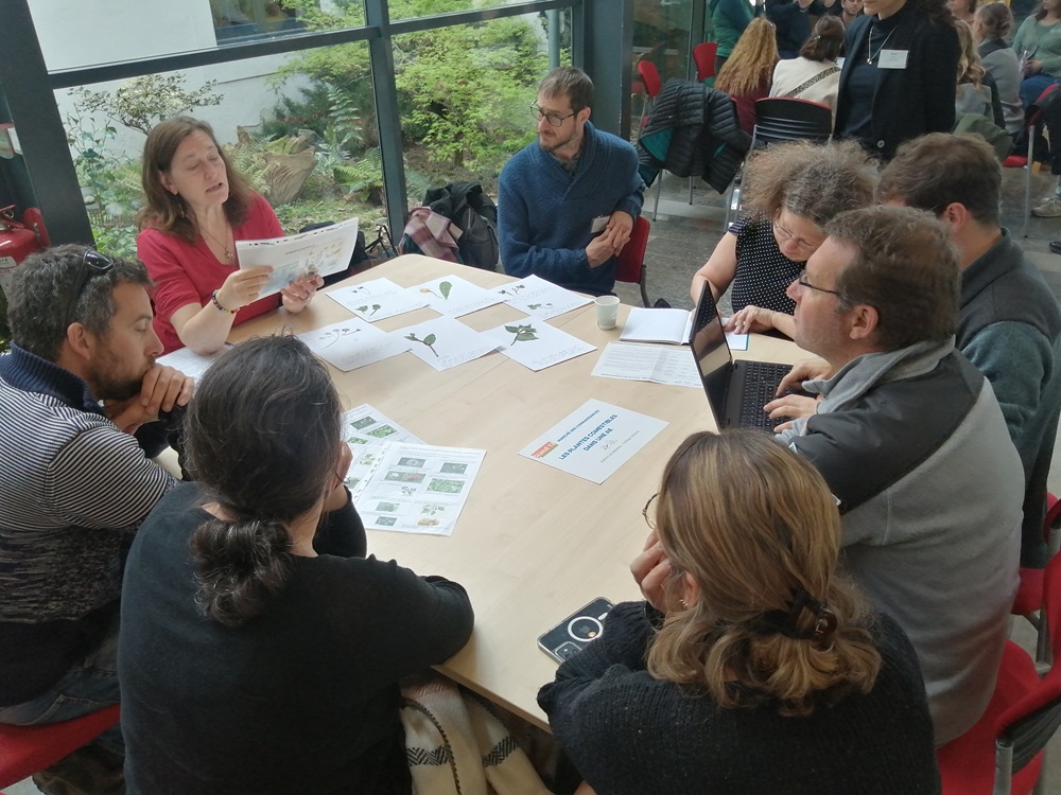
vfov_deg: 53.1
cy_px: 398
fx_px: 797
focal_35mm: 26
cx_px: 530
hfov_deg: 67.3
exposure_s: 1/180
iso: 80
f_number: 1.8
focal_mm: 3.46
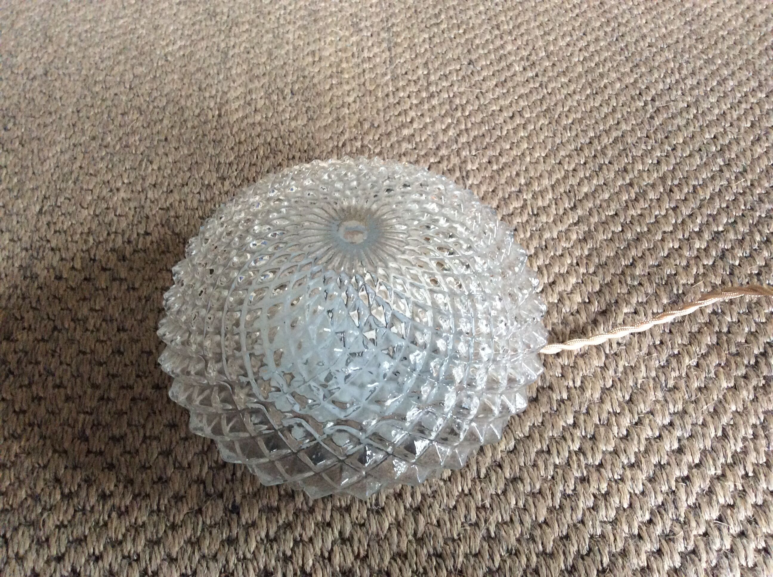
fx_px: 714
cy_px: 288
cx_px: 386
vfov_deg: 44.1
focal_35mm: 32
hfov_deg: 56.9
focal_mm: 3.3
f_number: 2.4
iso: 200
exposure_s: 1/25
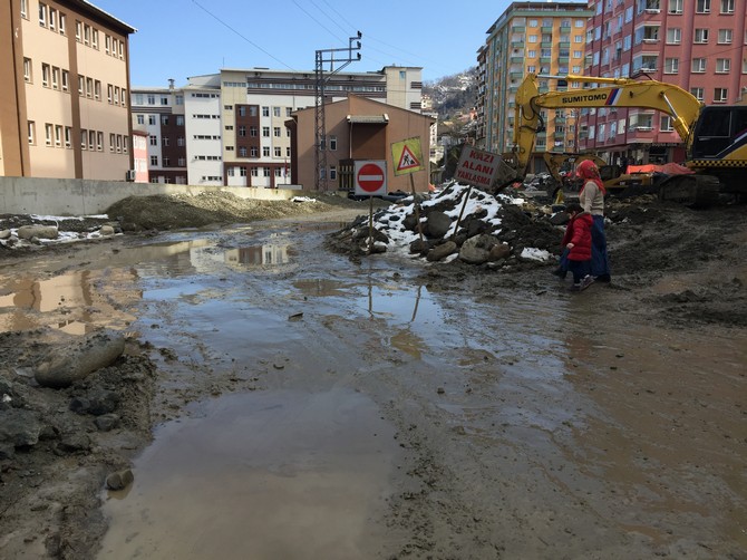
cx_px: 374
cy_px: 280
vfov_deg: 48.2
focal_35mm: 29
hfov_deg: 61.7
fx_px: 626
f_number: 2.2
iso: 32
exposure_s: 1/1236
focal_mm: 4.15
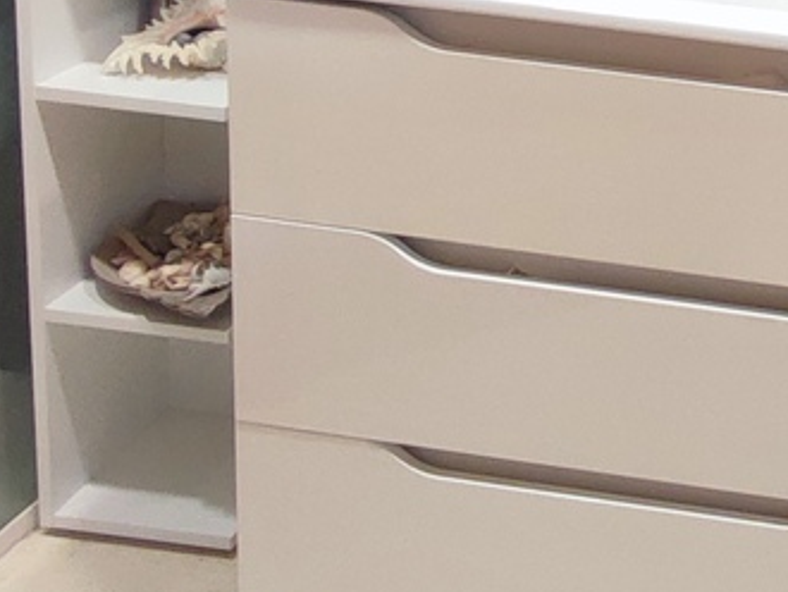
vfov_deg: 22.4
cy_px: -60
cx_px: 903
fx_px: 1412
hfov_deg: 27.9
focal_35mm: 62
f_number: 2.2
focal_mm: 1.65
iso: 436
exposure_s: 1/50
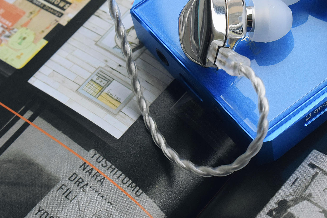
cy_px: 59
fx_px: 1206
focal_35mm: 133
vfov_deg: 10.3
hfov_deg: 15.3
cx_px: 258
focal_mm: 55
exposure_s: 1/640
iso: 3200
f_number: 13
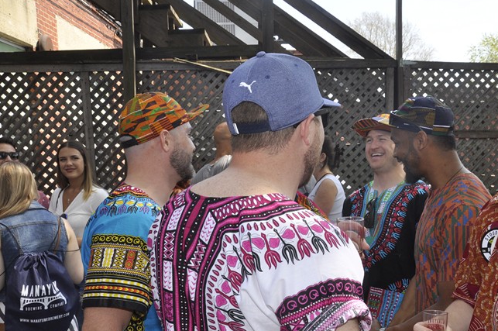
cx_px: 349
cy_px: 215
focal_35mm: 42
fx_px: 580
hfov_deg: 45.4
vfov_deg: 31.6
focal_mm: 18
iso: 400
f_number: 11
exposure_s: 1/200
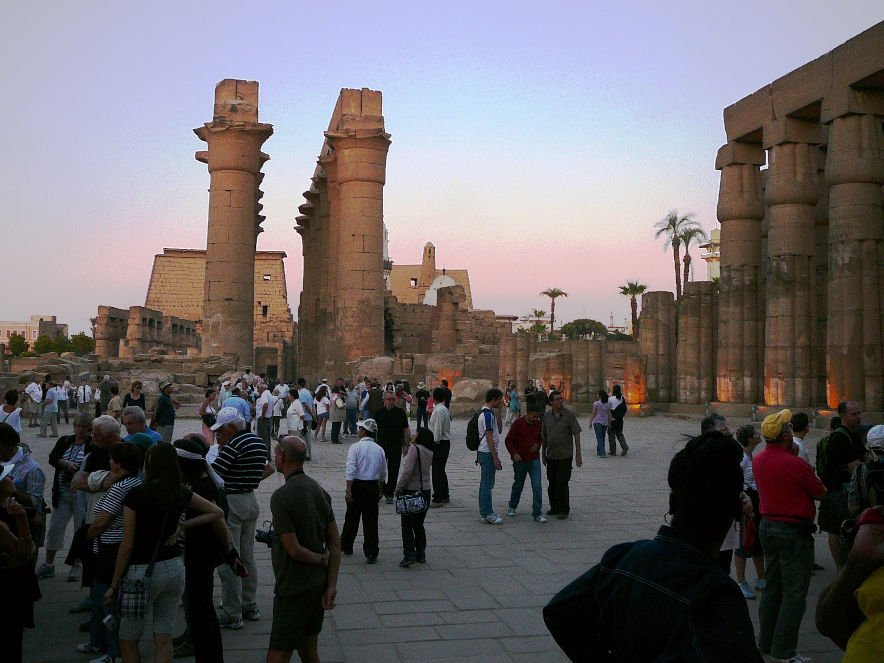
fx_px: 894
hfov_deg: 52.6
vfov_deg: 40.7
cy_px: 332
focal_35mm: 35
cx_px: 442
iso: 80
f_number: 2.8
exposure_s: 1/125
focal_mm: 5.2
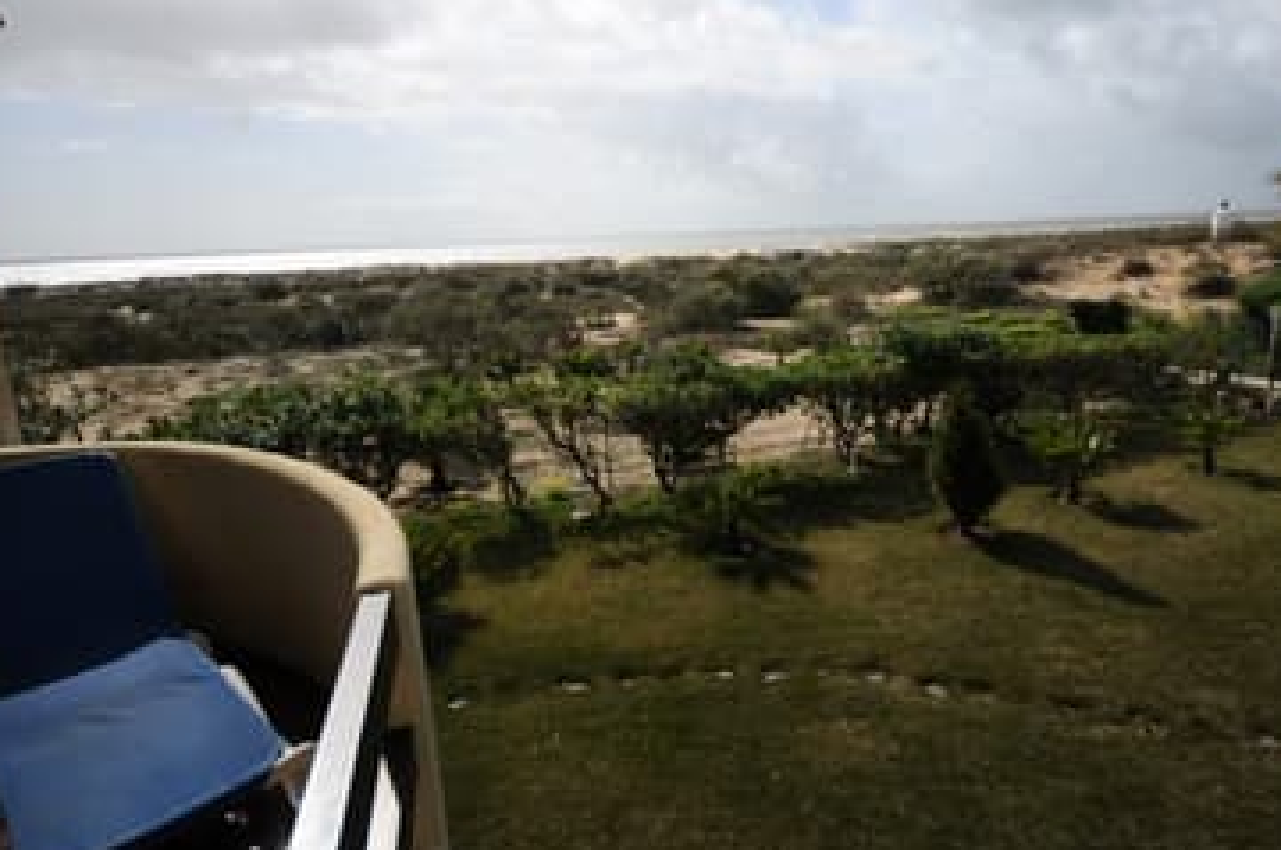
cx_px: 761
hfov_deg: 83.1
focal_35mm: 20
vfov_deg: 61.5
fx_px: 711
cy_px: 361
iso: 800
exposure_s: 1/8000
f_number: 4.5
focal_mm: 10
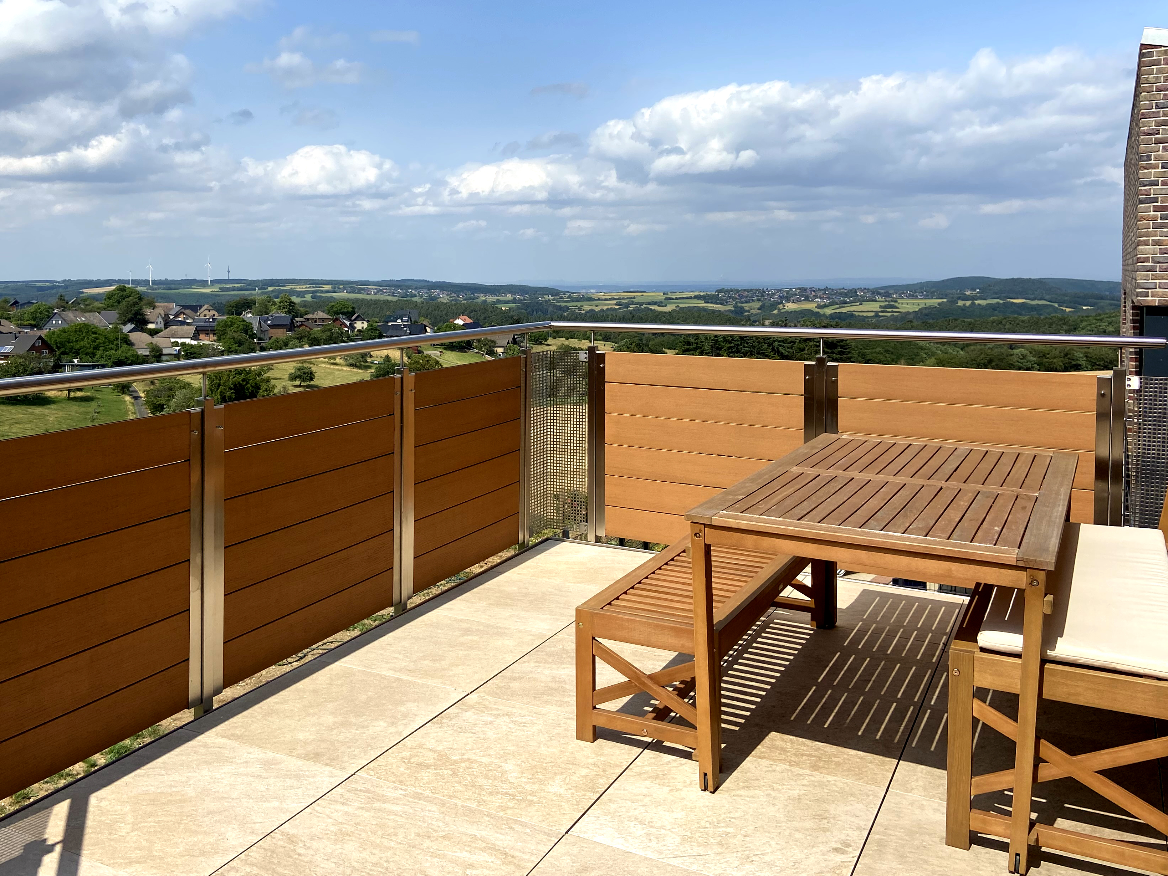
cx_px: 490
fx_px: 1080
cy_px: 345
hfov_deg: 56.5
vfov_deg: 43.9
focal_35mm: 32
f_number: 1.8
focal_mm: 4.2
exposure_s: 1/4608
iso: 32
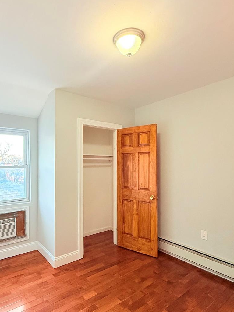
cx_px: 101
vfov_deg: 78.9
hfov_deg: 63.2
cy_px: 163
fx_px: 189
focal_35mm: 21
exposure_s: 1/60
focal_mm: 2.22
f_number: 2.2
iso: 400
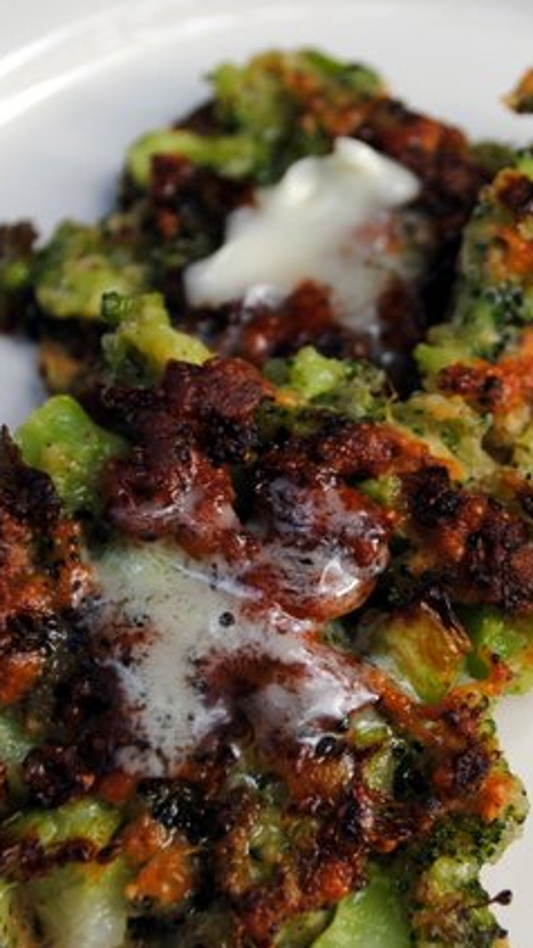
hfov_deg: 14.9
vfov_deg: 26.2
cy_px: 474
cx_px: 370
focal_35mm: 81
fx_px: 2035
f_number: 5
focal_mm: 34
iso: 200
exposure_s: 1/100
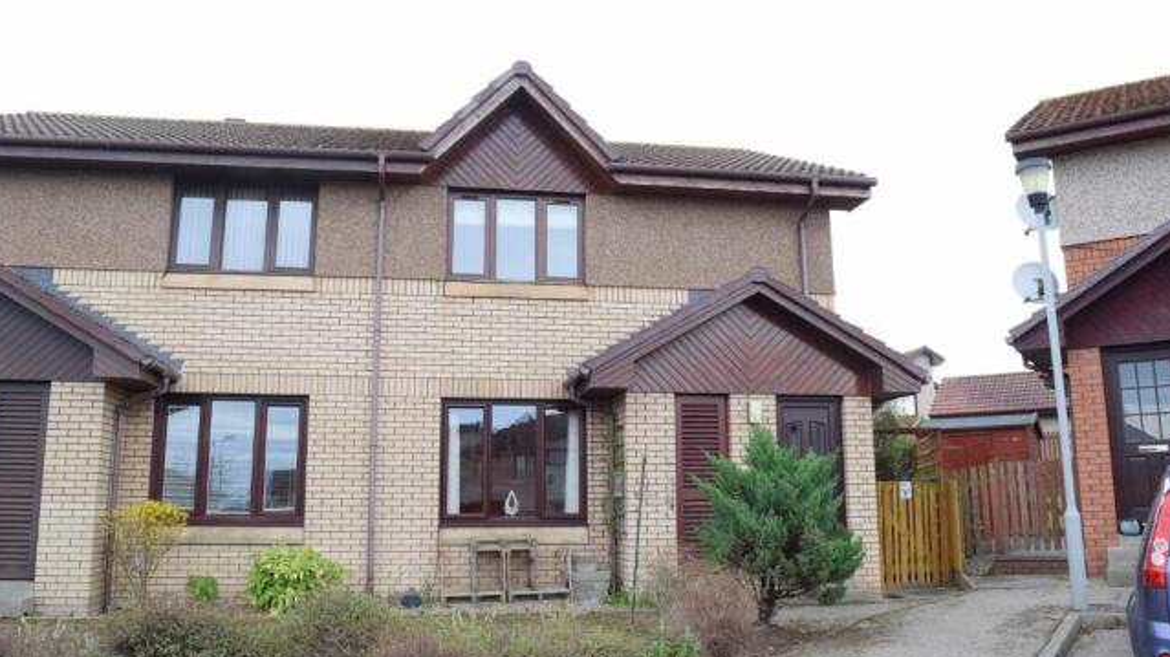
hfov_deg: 66.1
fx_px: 899
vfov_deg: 40.1
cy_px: 334
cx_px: 581
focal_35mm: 29
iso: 400
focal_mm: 18
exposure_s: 1/200
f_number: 7.1
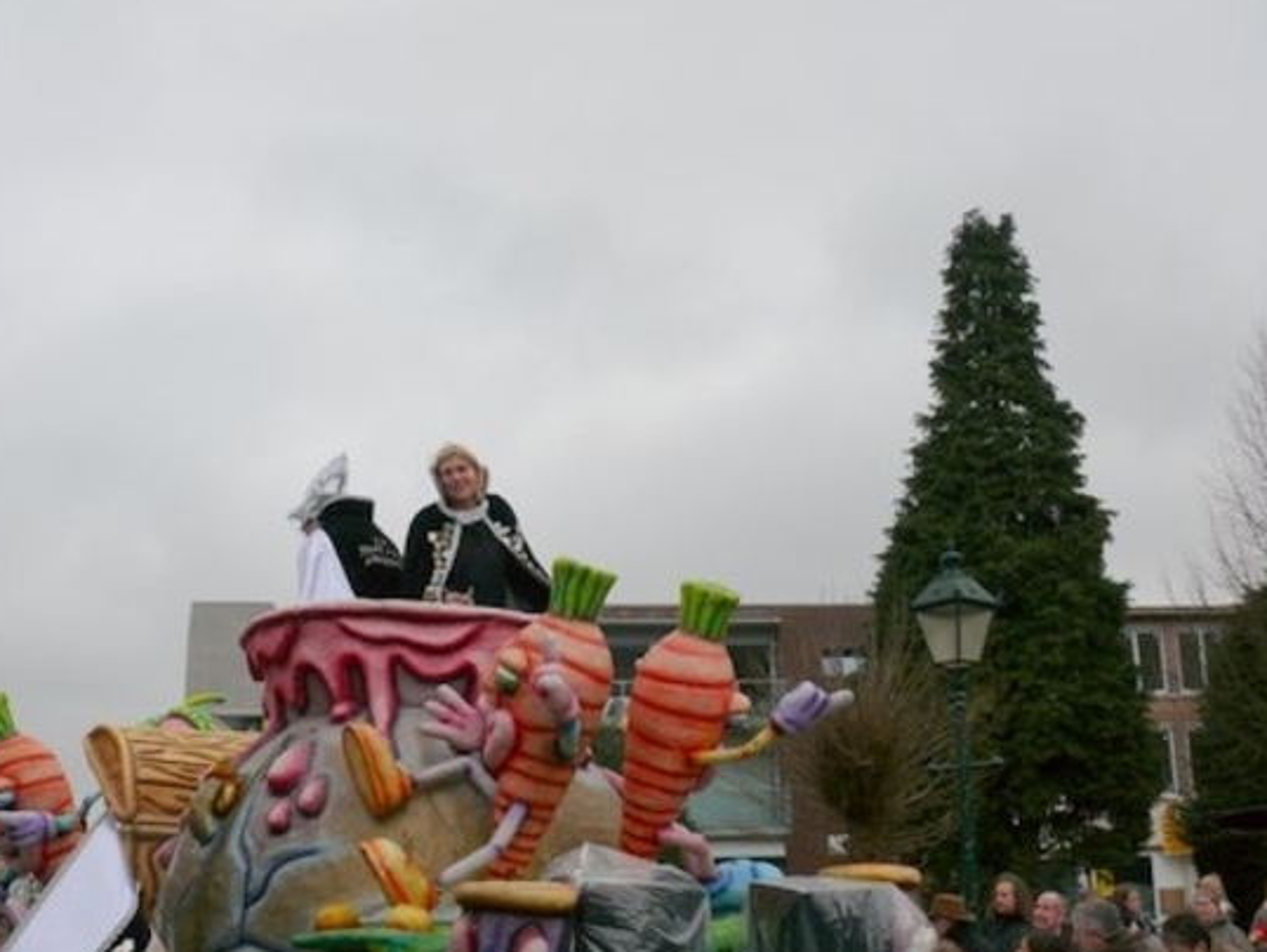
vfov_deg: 36.8
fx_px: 1428
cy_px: 516
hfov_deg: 47.8
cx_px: 598
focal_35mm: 39
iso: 100
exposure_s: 1/250
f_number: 4.5
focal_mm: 7.4
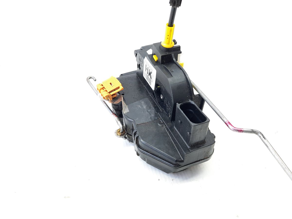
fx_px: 211
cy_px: 110
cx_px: 146
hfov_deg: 69.4
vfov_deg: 54.9
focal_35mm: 25
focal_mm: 4.6
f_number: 2
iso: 160
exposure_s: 1/50
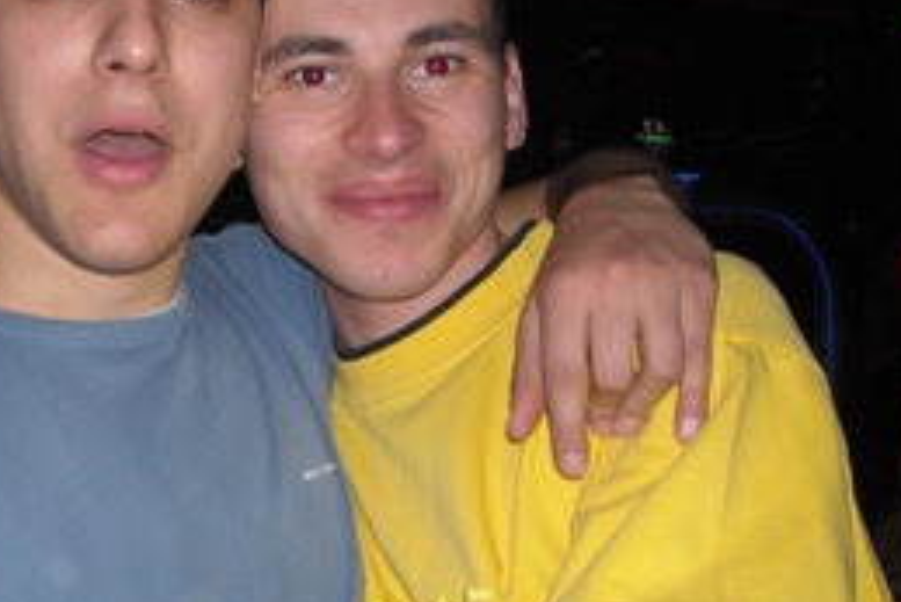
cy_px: 372
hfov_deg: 31.6
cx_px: 282
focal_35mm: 63
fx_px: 1578
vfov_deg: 21.6
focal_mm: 5.7
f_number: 2.8
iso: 200
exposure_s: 1/60
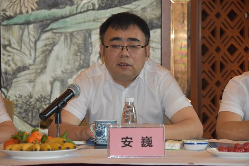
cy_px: 83
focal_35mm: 168
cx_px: 124
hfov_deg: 12.2
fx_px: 1162
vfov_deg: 8.2
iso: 1800
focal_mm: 112
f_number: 5.3
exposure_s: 1/60
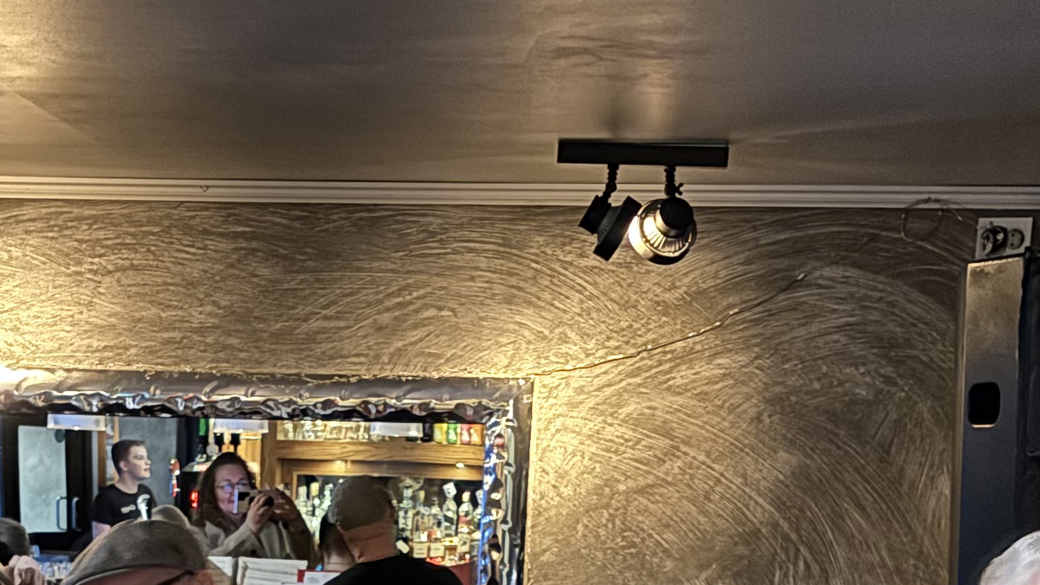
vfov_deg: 14.6
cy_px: 922
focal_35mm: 76
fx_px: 2096
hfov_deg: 27.5
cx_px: 273
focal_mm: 5.96
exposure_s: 1/17
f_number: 1.6
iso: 1000
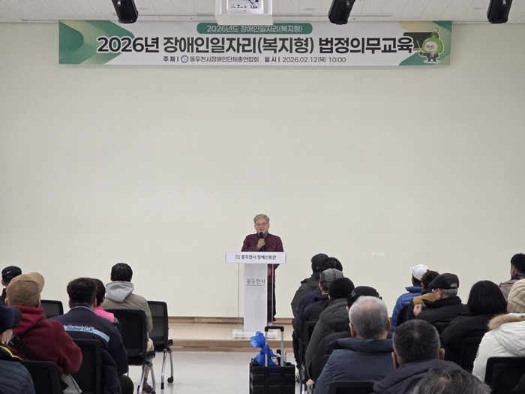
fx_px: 1046
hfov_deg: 28.2
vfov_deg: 21.3
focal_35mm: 69
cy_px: 197
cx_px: 262
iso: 250
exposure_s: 1/120
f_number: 2.4
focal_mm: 7
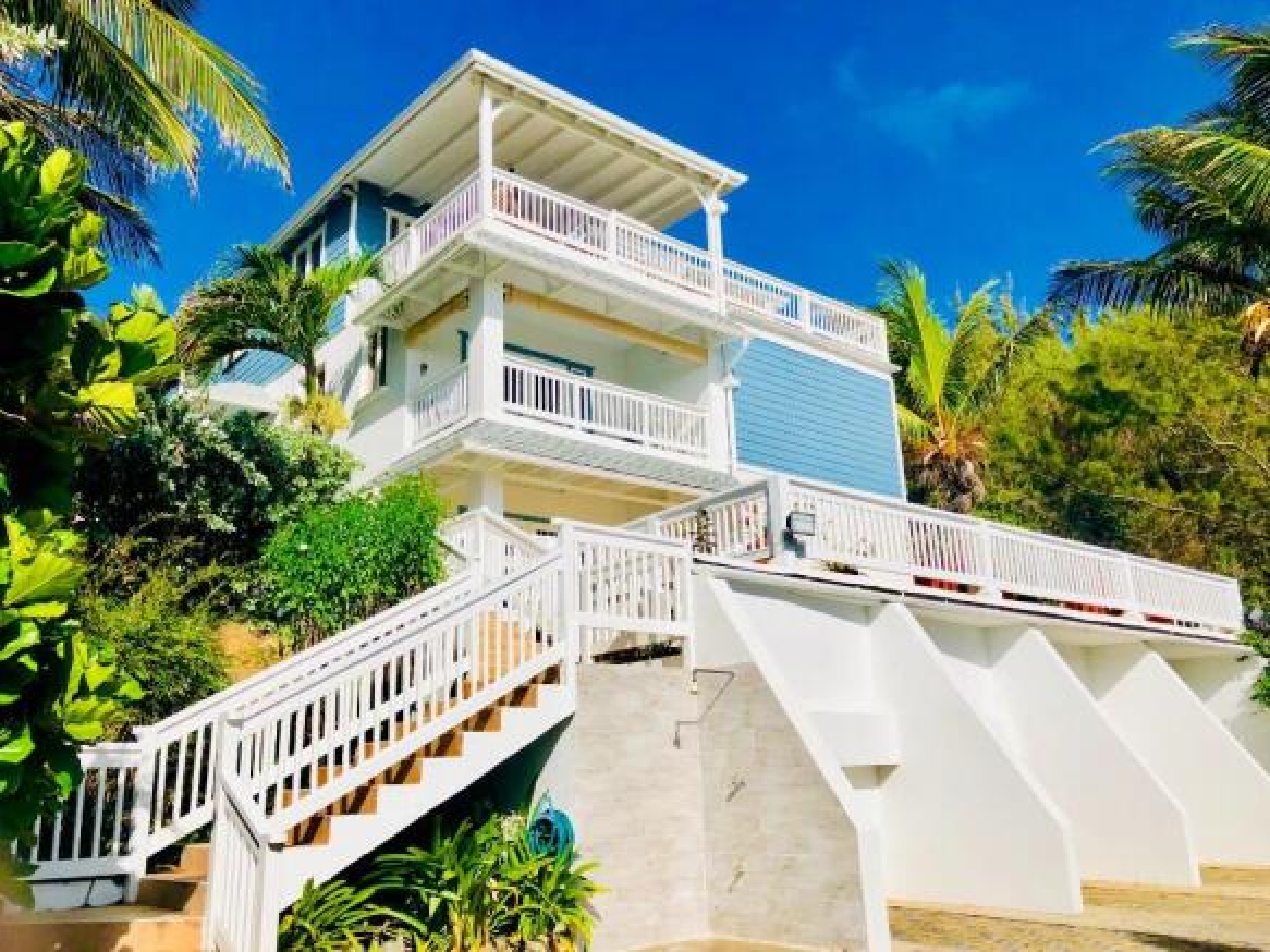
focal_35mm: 28
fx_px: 1027
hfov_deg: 63.5
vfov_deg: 49.7
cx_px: 635
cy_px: 476
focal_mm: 4
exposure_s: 1/4808
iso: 20
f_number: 1.8
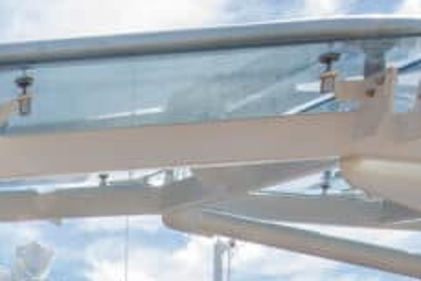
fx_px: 784
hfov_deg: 25.2
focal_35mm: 67
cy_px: 504
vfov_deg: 16.9
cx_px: -151
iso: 320
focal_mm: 15
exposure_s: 1/250
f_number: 11
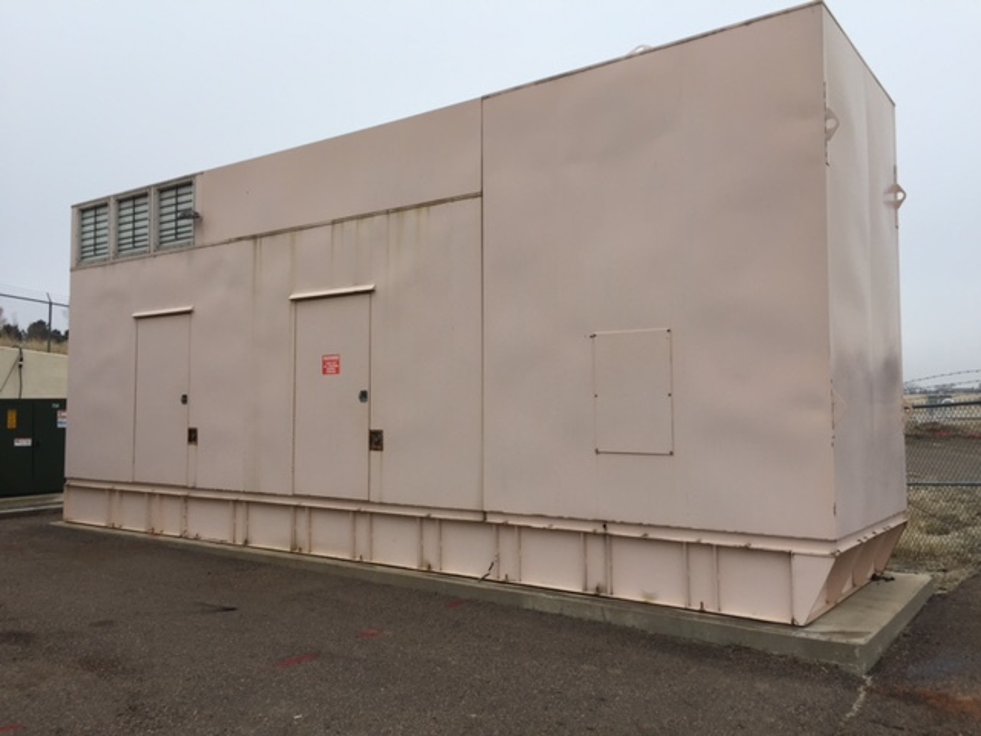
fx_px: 822
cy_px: 368
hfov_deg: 61.7
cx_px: 490
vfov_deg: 48.2
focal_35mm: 29
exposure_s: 1/120
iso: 32
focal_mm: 4.15
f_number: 2.2
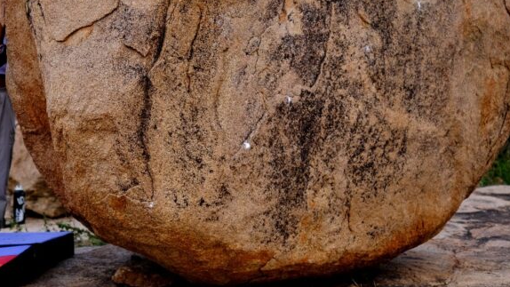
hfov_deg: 21.3
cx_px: 108
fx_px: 1339
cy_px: 8
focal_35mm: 99
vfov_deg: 12.1
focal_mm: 35
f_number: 1.6
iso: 500
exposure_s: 1/4000
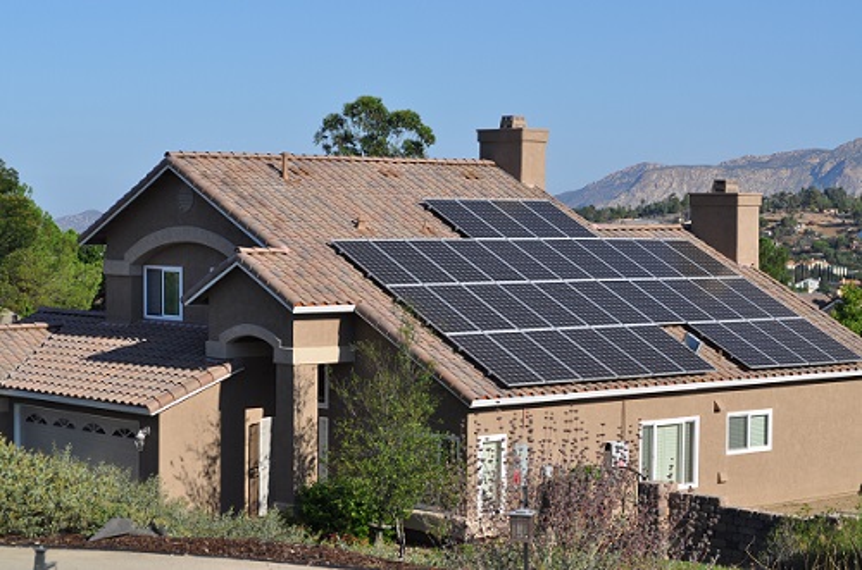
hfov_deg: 24.7
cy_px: 285
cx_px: 431
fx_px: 1971
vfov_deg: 16.5
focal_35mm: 82
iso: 200
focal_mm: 55
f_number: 10
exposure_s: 1/400
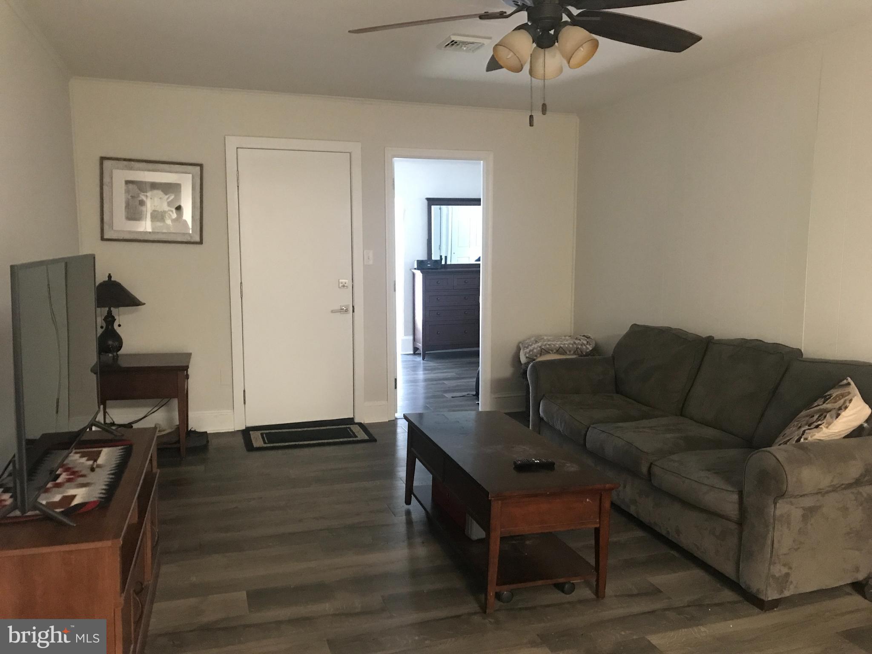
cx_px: 436
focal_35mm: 28
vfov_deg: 49.7
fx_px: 705
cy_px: 327
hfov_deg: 63.4
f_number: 1.8
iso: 80
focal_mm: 3.99
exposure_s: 1/5
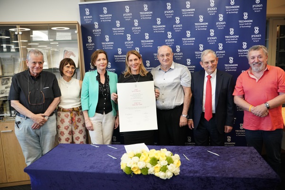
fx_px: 222
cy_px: 95
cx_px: 142
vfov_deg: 46.4
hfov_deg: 65.5
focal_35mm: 28
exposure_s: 1/500
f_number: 3.5
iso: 3200
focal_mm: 28
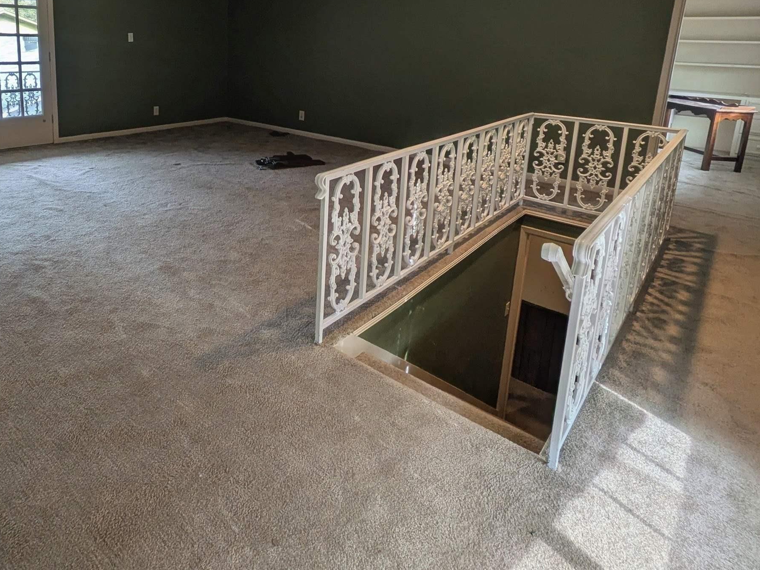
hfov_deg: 69.7
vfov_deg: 54.0
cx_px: 259
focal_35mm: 24
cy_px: 136
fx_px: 527
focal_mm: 1.85
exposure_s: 1/40
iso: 55
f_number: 2.2
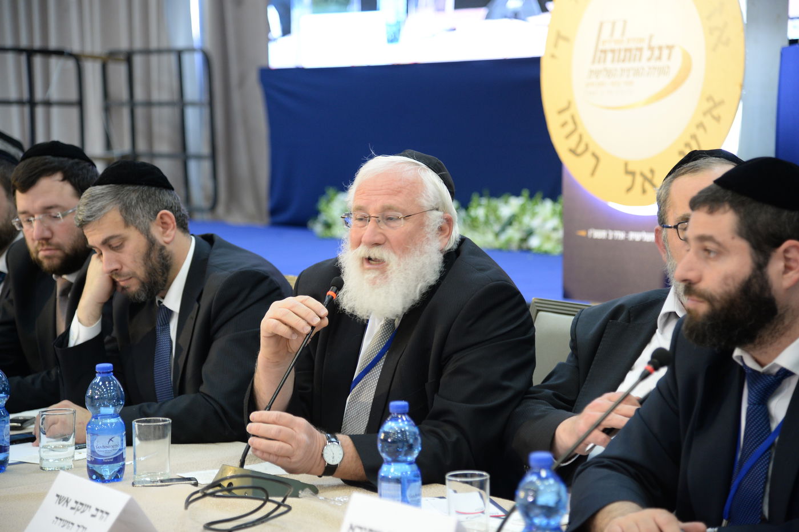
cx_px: 400
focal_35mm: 92
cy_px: 266
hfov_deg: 22.1
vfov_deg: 14.9
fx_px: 2042
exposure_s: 1/60
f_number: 4
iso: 1250
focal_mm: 92
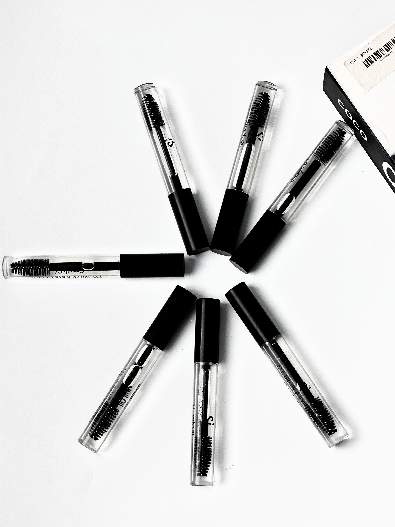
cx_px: 198
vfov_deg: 25.3
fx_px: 1172
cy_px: 264
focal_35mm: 77
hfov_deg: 19.1
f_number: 2.8
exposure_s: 1/100
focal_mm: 9
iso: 80
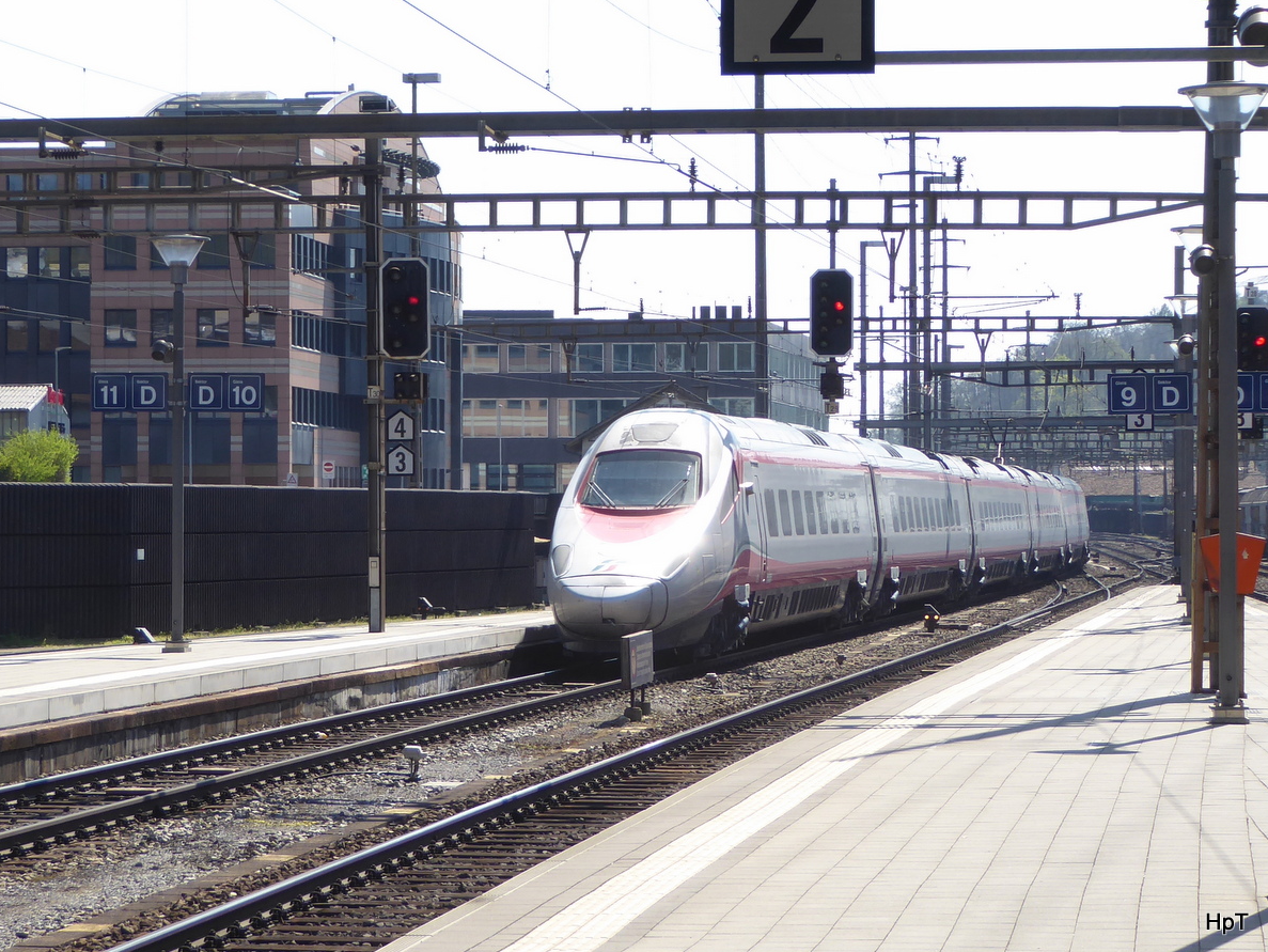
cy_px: 479
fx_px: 3151
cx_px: 638
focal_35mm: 86
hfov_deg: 22.8
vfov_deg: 17.2
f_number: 4.7
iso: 80
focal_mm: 14.1
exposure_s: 1/320
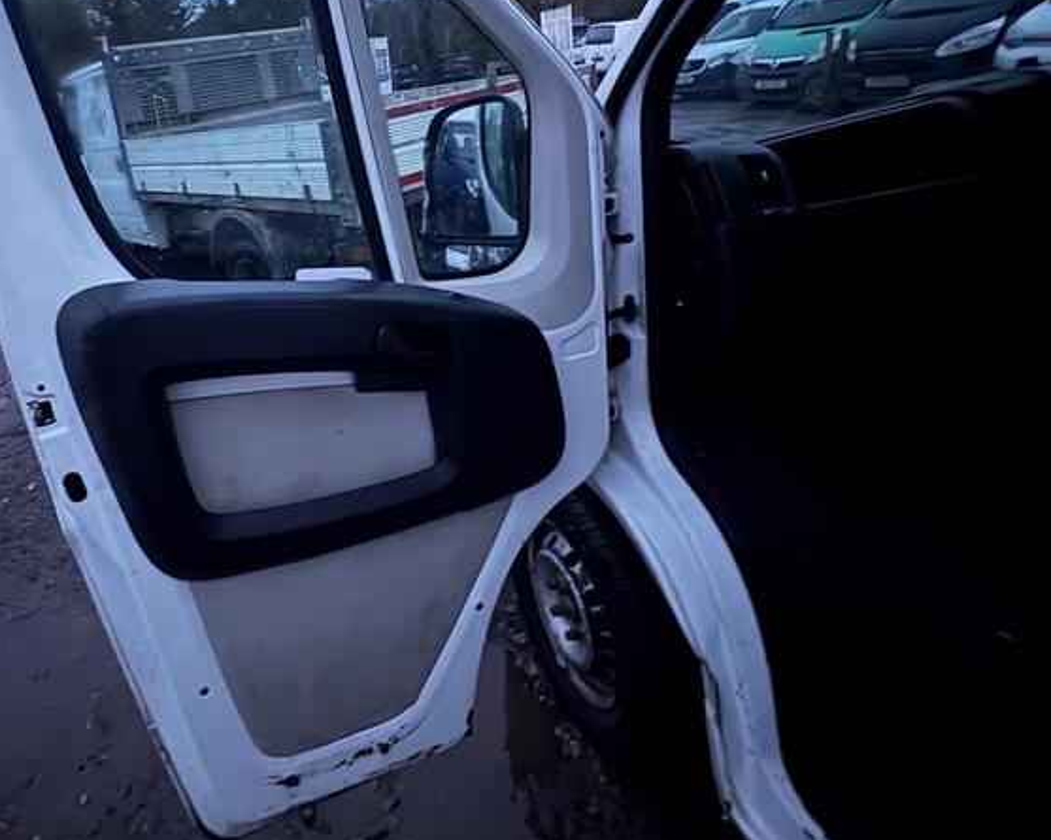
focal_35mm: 22
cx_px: 328
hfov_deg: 72.2
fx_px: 684
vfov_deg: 60.7
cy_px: 245
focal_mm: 2.22
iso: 800
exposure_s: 1/8
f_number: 2.2
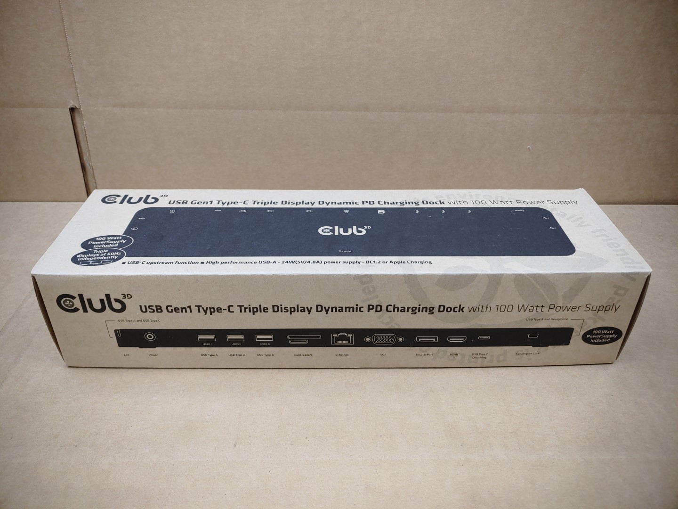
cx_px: 339
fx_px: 509
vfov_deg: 53.1
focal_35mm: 26
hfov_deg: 67.3
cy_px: 254
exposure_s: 1/136
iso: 50
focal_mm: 4.36
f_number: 1.8
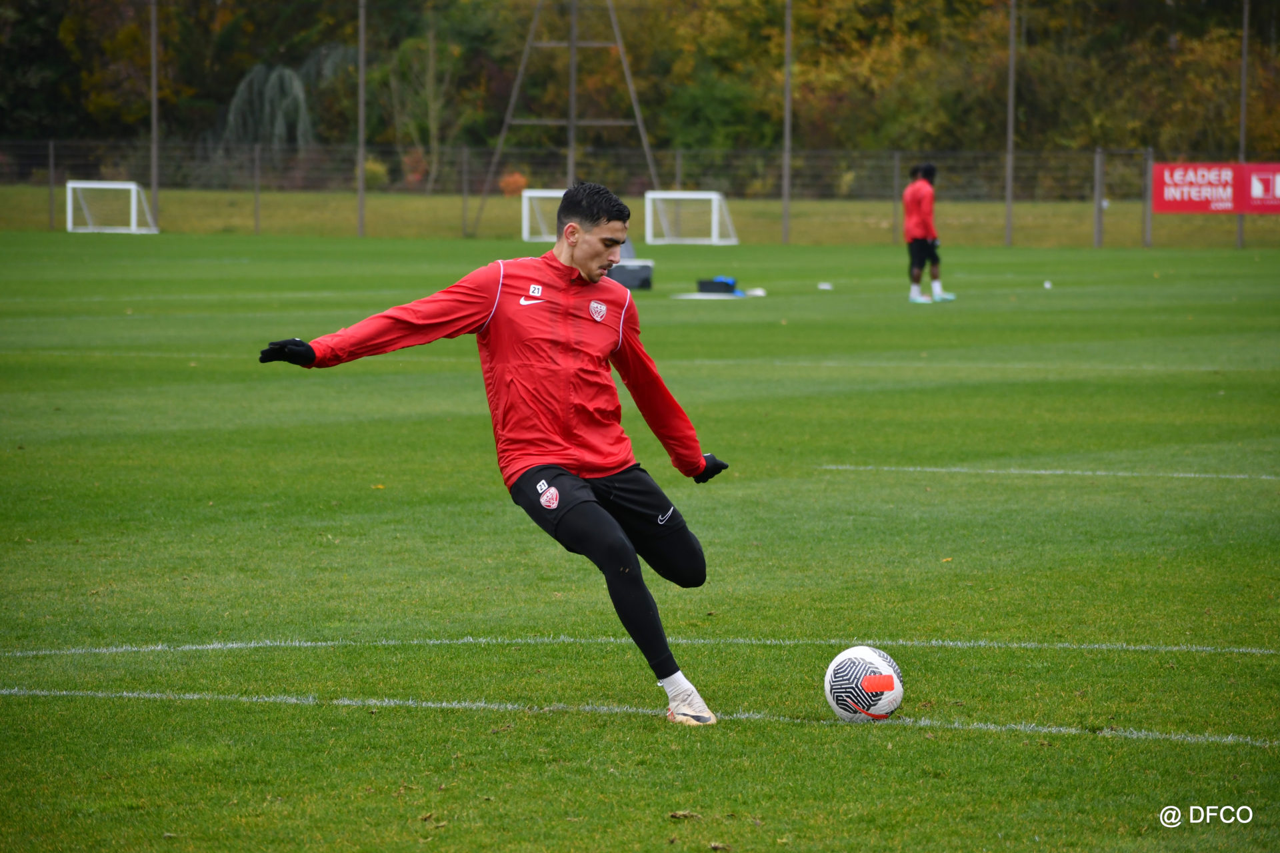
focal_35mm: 202
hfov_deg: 10.2
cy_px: 426
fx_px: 7182
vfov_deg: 6.8
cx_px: 640
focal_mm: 135
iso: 500
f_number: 4.8
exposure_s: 1/1000
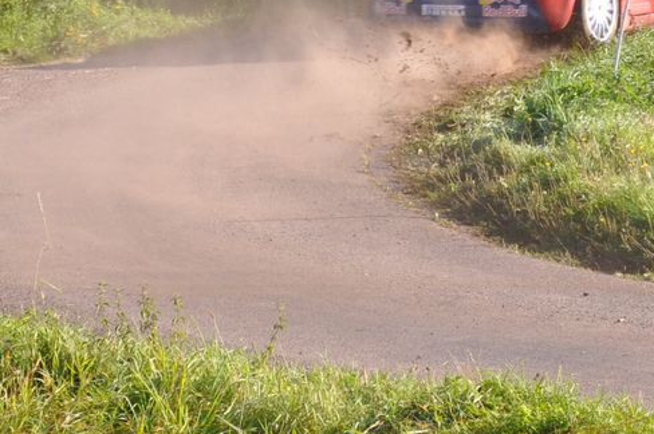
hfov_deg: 8.0
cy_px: -194
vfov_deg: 5.3
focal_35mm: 256
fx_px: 4644
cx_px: 858
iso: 200
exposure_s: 1/200
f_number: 7.1
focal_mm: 52
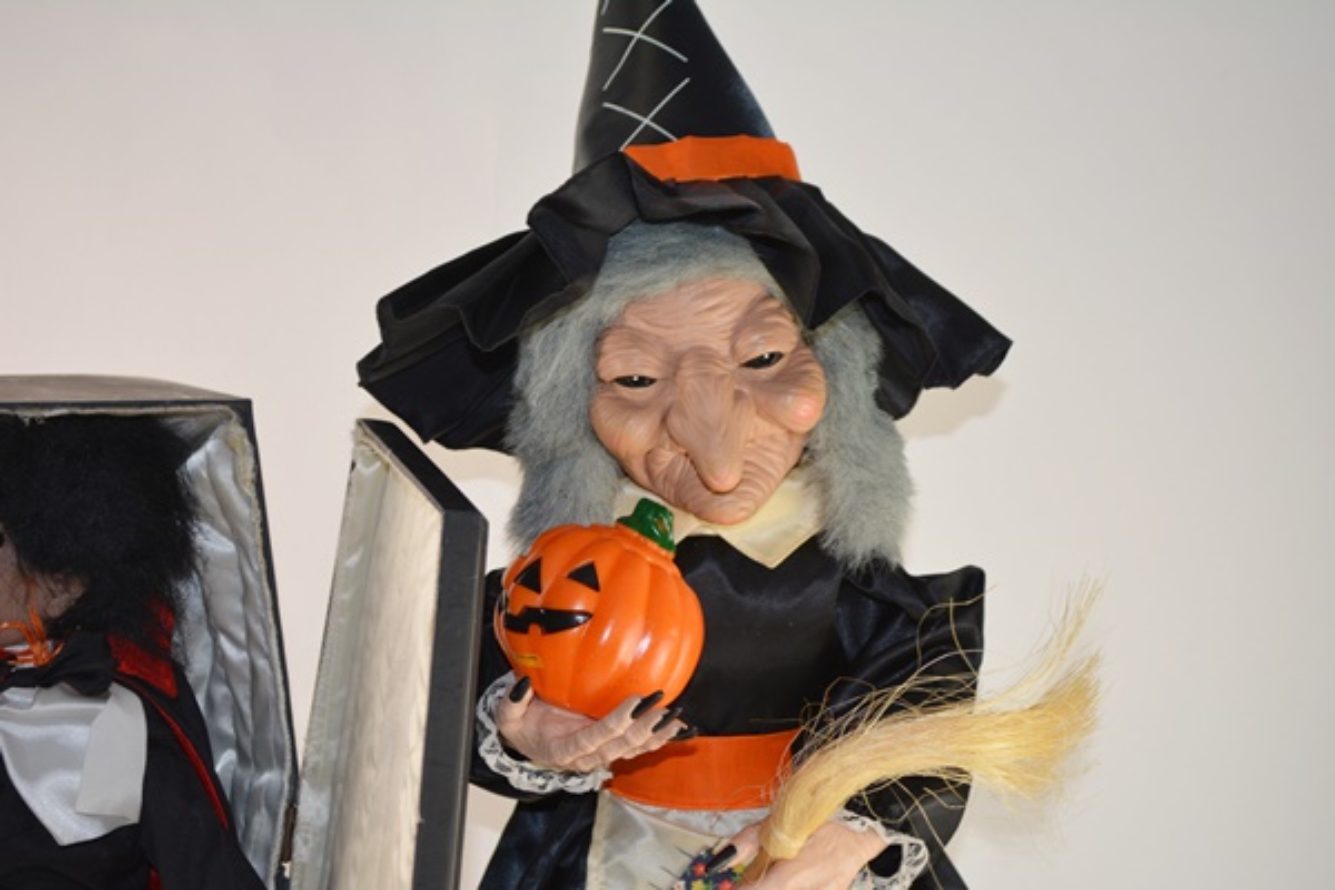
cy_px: 445
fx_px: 2503
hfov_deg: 29.9
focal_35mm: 68
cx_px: 668
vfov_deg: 20.2
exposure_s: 1/100
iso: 400
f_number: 5.3
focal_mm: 45
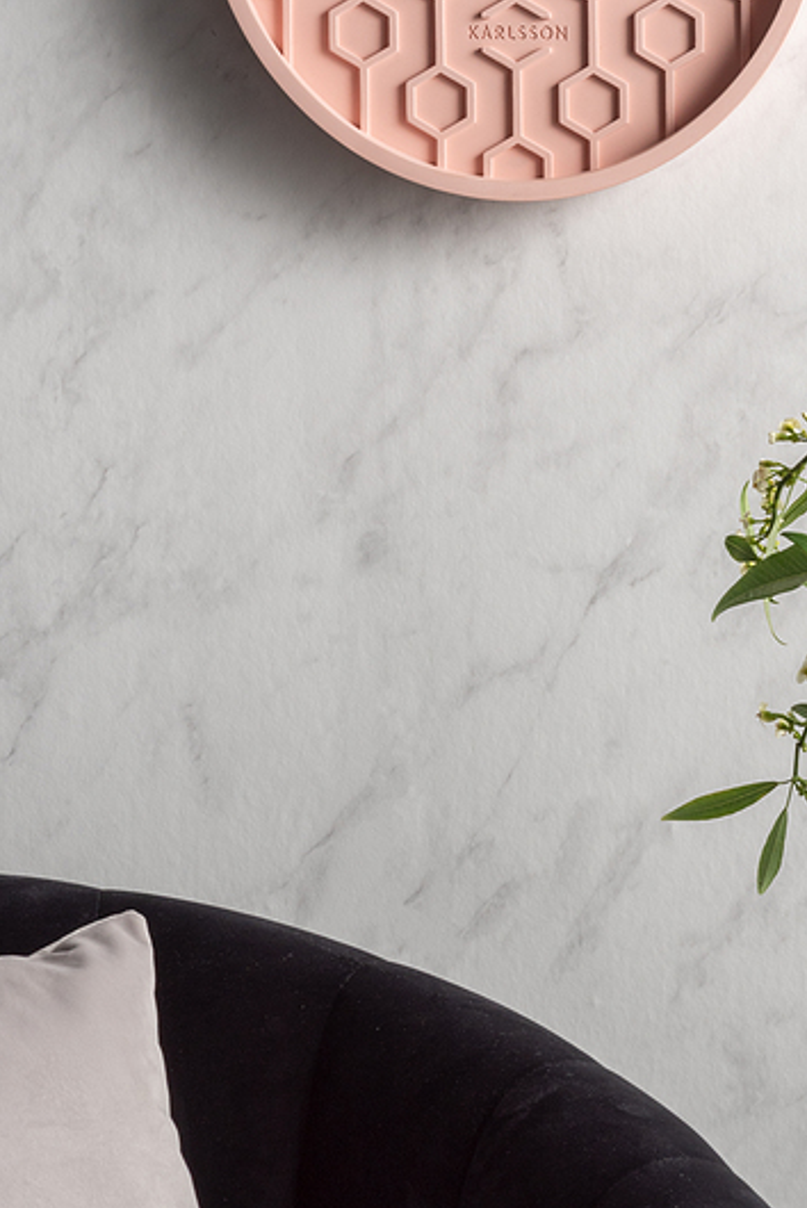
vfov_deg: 7.4
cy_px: 475
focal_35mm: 278
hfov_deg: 4.9
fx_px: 9335
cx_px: 530
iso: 200
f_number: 22
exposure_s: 1/100
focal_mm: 170
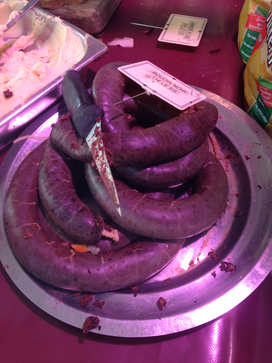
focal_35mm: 33
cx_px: 136
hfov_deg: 42.9
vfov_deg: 55.4
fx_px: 346
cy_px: 182
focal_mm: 4.12
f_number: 2.4
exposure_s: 1/60
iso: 64
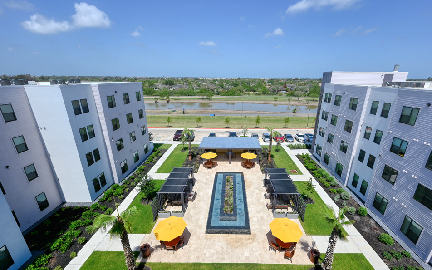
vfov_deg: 74.8
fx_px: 177
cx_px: 226
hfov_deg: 101.4
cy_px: 136
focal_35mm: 15
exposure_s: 1/500
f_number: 8
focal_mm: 14
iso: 100
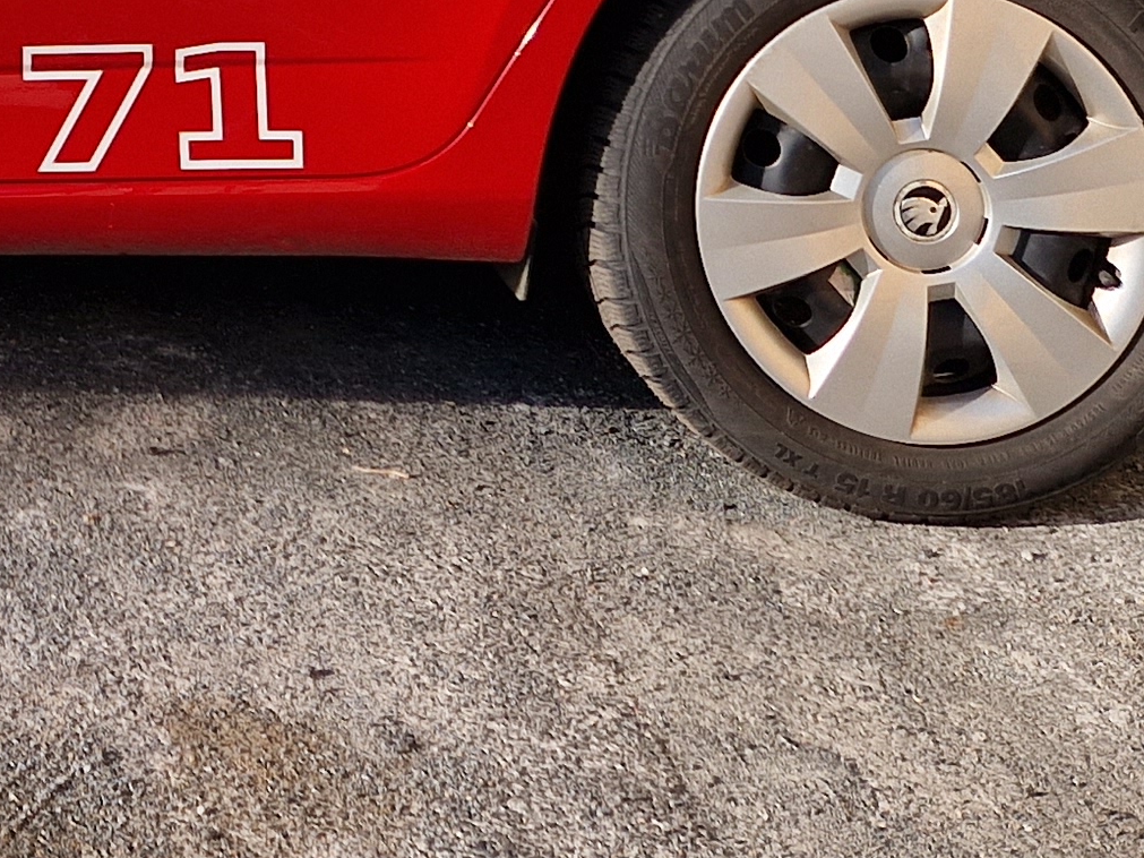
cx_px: -358
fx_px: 3007
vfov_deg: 14.1
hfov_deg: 19.8
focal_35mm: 91
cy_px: -752
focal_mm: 5.4
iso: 50
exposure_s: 1/1320
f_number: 1.8
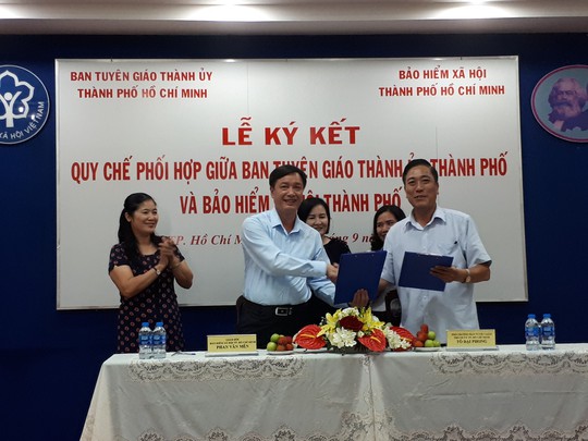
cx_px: 294
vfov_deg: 51.4
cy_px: 220
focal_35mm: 27
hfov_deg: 65.3
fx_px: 459
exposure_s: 1/33
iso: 200
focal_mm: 3.6
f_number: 1.9
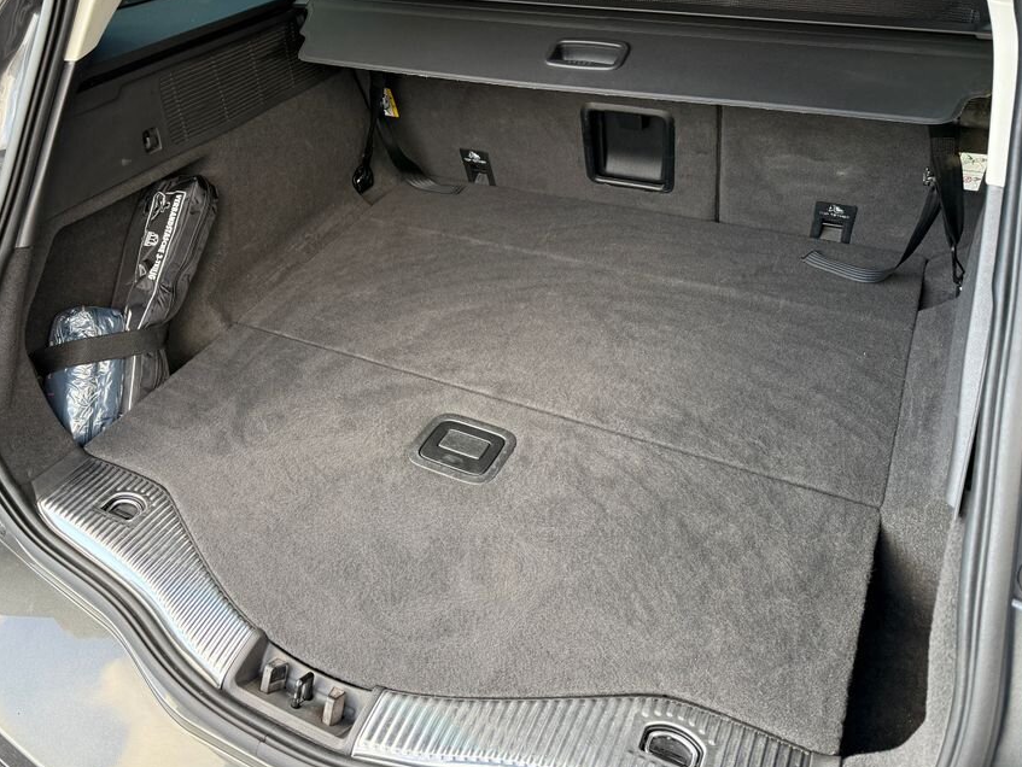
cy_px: 321
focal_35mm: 29
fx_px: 857
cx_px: 421
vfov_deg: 48.1
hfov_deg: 61.2
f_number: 1.78
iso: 200
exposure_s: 1/142
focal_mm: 6.76
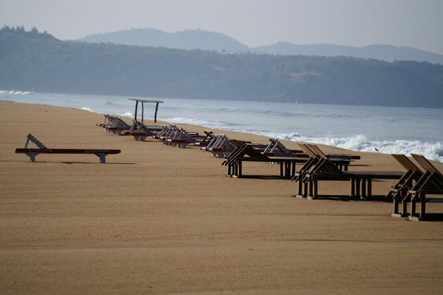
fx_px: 1845
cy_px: 148
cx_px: 222
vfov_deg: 9.1
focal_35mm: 150
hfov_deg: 13.7
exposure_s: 1/4000
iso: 200
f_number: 4.5
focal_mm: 100
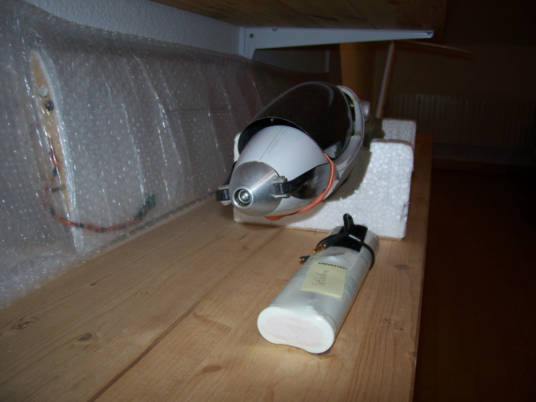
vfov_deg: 41.8
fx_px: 526
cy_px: 201
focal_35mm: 34
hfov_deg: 54.0
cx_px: 268
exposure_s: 1/60
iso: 80
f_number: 2.7
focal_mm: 5.6
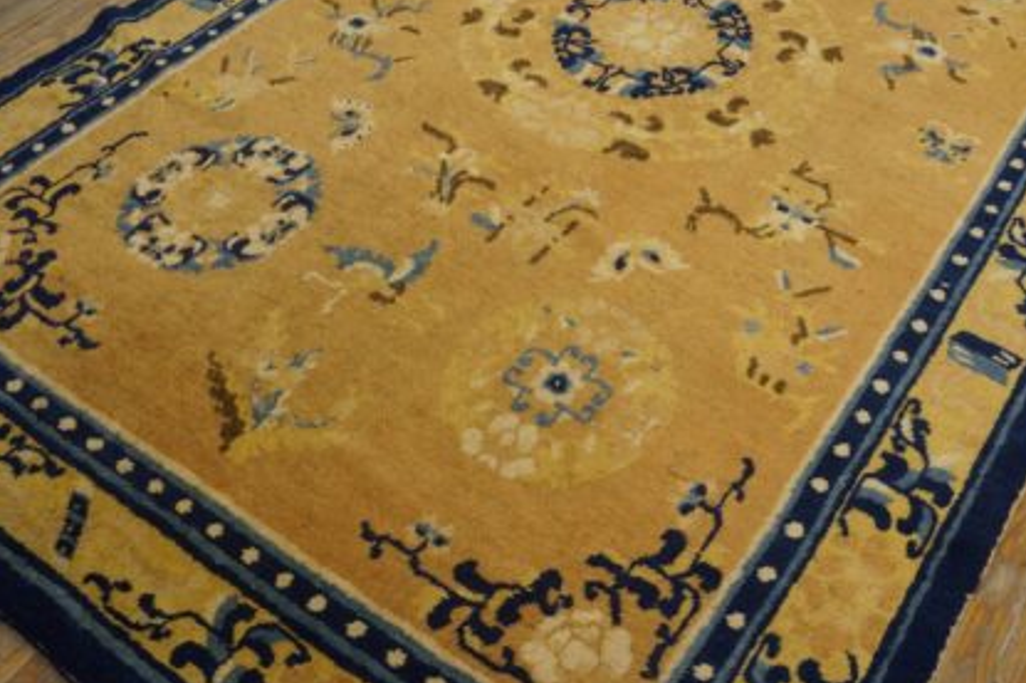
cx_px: 621
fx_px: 1111
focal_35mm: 39
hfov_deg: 49.3
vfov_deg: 34.1
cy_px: 328
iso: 500
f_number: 4
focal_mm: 18
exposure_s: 1/60
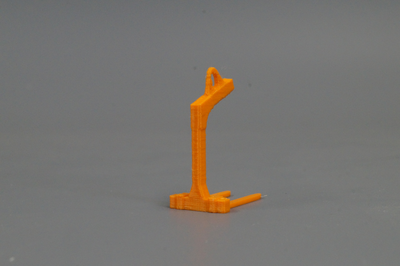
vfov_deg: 18.2
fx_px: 833
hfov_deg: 27.0
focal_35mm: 75
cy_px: 133
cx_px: 200
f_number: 18
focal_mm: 50
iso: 3200
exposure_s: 1/40
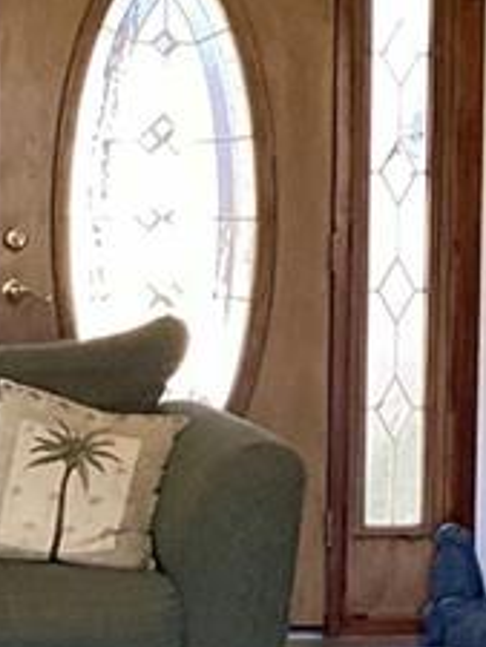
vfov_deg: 12.0
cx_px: 282
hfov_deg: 9.0
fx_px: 3086
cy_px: 224
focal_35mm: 165
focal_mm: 3.3
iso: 160
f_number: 2.4
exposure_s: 1/60
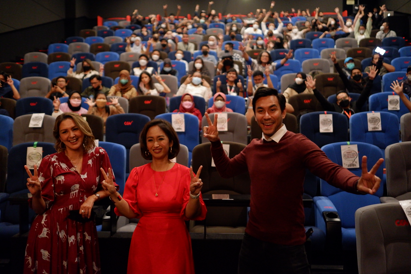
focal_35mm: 35
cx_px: 206
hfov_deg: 54.4
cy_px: 137
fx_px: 400
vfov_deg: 37.9
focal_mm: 23
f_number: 1.4
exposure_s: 1/50
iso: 4000
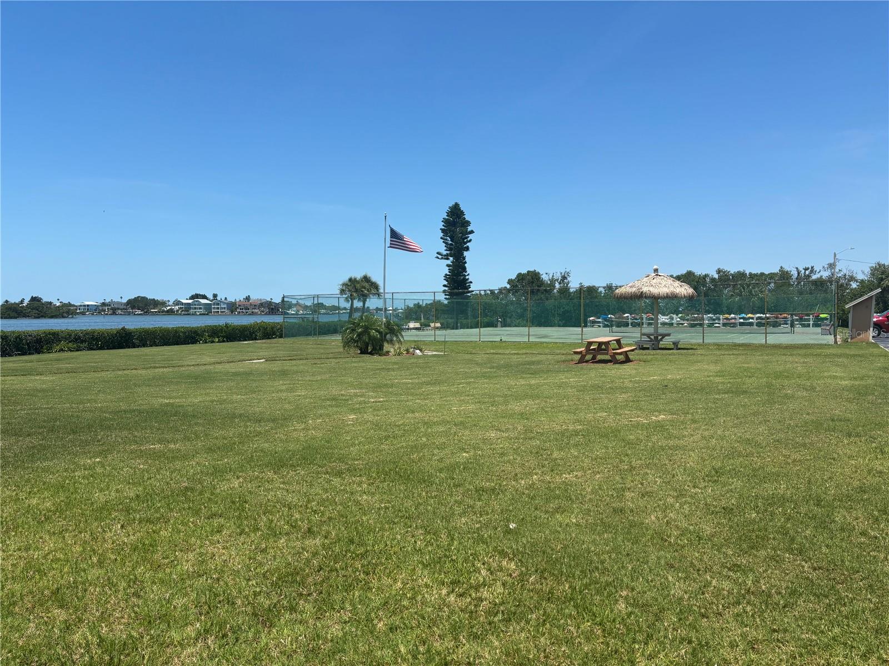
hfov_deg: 67.3
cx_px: 444
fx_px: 668
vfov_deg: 53.1
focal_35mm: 26
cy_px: 333
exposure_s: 1/4255
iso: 50
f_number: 1.6
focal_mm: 5.96
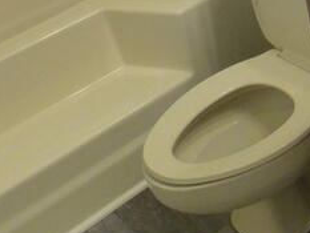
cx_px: 396
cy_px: 26
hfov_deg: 23.9
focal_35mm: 72
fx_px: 645
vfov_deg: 20.1
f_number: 3.3
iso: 400
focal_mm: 4.3
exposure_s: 1/50
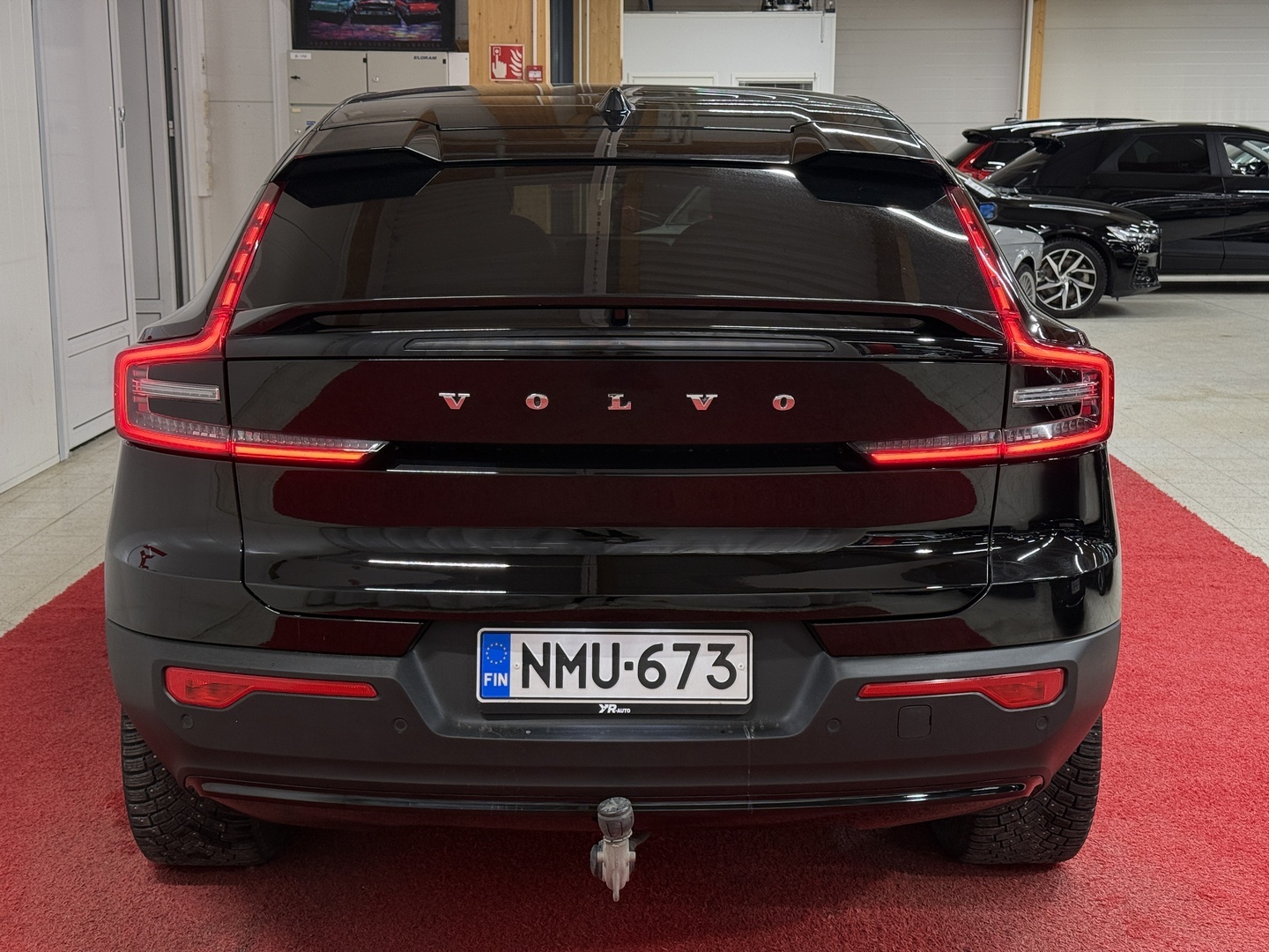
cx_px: 634
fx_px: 1760
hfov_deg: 39.7
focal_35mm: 48
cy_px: 476
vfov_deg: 30.3
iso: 80
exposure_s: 1/50
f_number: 1.78
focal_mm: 6.76
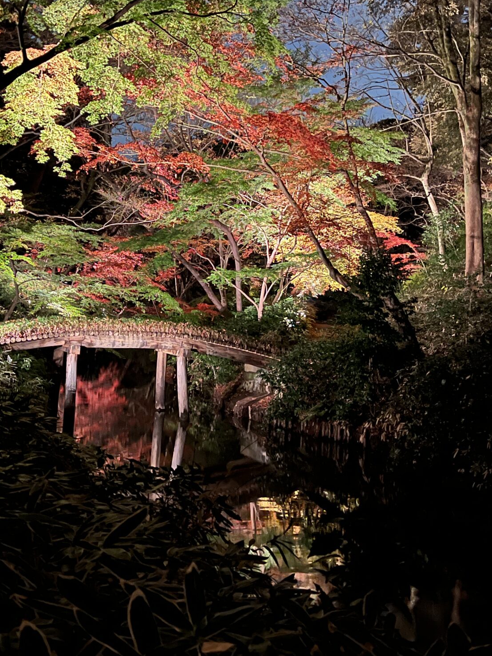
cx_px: 213
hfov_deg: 32.1
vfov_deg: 41.7
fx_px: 853
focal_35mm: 45
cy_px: 238
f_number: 1.5
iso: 1250
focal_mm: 5.7
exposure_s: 1/9
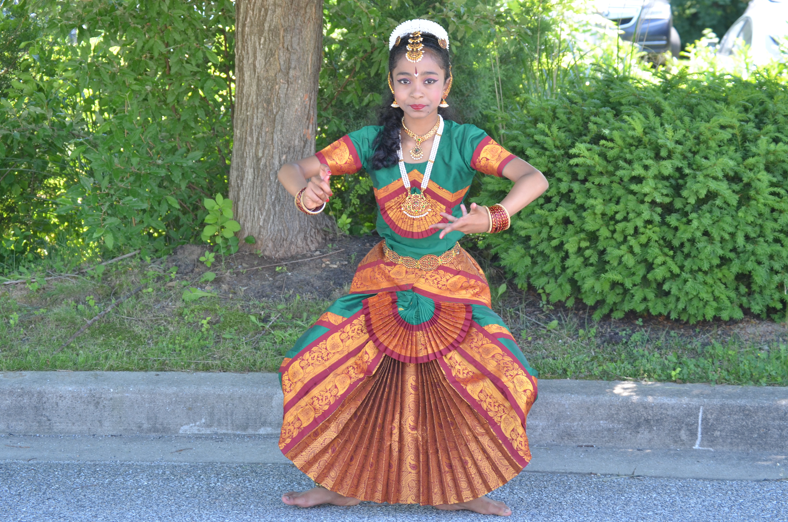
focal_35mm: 86
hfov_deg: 23.8
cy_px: 258
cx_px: 383
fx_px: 1868
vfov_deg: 15.9
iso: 400
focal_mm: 55
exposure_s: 1/125
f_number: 5.6
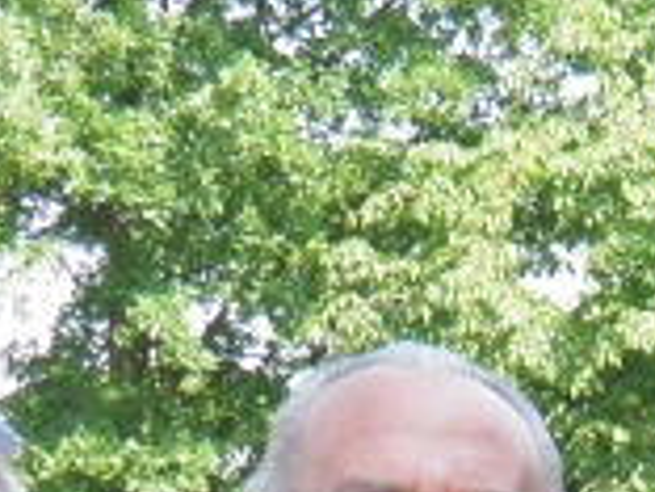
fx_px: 4768
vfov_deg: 5.7
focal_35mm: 252
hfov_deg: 7.8
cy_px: 1077
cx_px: 714
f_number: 3.5
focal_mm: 8.9
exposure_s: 1/100
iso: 50
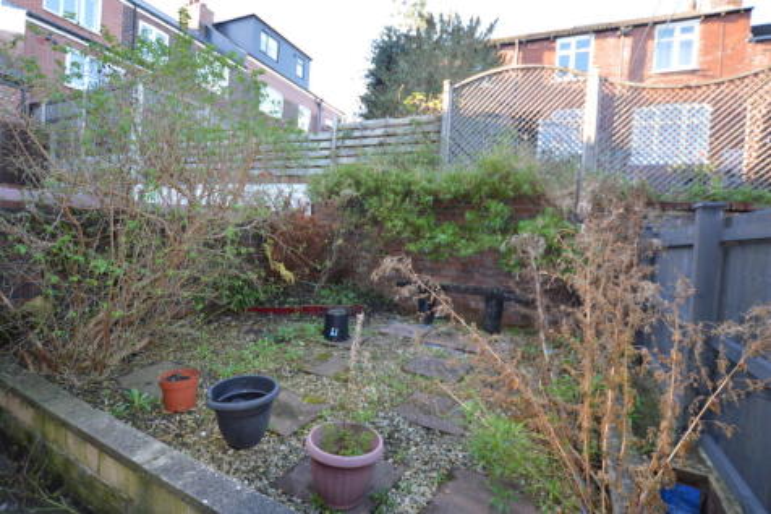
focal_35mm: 17
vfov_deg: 69.6
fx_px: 369
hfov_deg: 92.5
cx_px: 386
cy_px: 257
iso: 250
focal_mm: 11.5
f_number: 4
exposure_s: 1/125
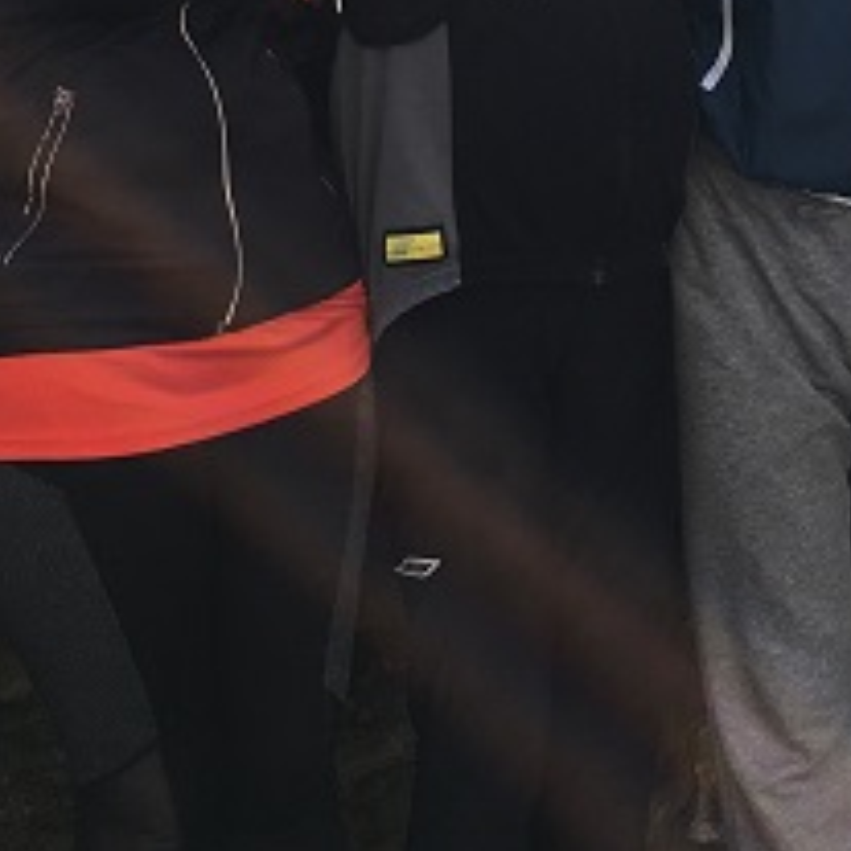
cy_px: 39
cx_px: 532
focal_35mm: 100
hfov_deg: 17.4
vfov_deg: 17.1
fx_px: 2781
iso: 25
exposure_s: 1/864
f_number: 2.2
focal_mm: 4.15
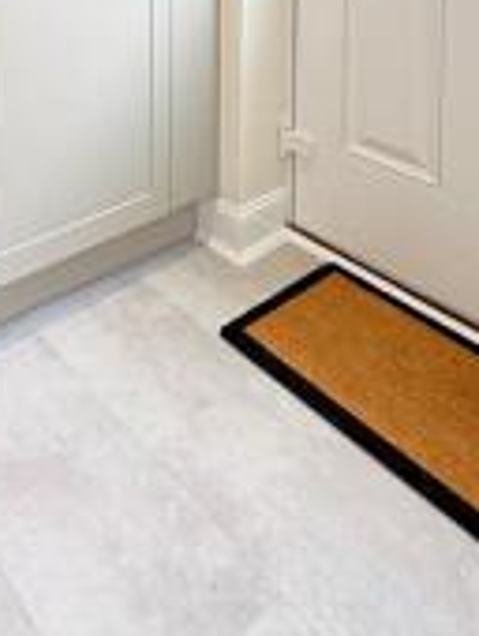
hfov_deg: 36.5
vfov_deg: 37.9
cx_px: 22
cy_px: -133
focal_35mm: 36
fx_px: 663
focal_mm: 2.22
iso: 80
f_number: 2.2
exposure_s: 1/99
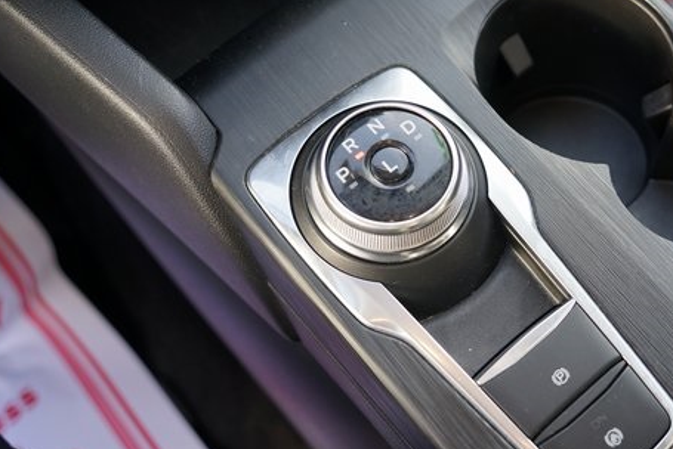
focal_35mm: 45
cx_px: 410
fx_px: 842
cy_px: 206
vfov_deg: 29.9
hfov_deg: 43.3
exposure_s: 1/60
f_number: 4
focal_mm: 32
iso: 160
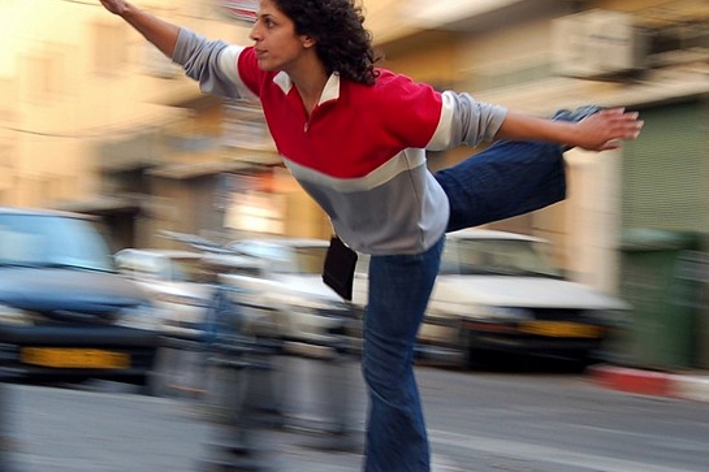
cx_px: 238
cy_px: 269
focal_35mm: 66
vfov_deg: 20.6
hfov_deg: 30.3
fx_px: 1299
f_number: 10
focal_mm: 30
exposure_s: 1/30
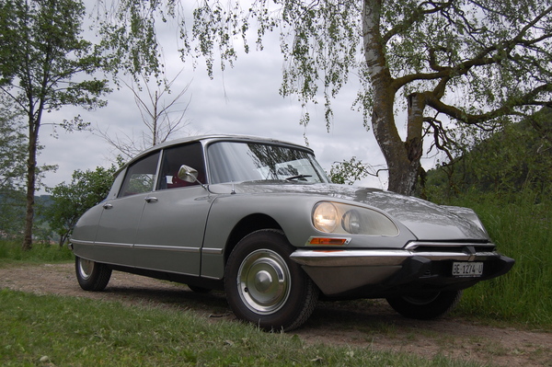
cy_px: 184
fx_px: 643
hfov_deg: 46.4
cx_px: 276
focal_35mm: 42
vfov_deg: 31.8
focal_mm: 28
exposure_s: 1/125
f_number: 5.6
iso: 320
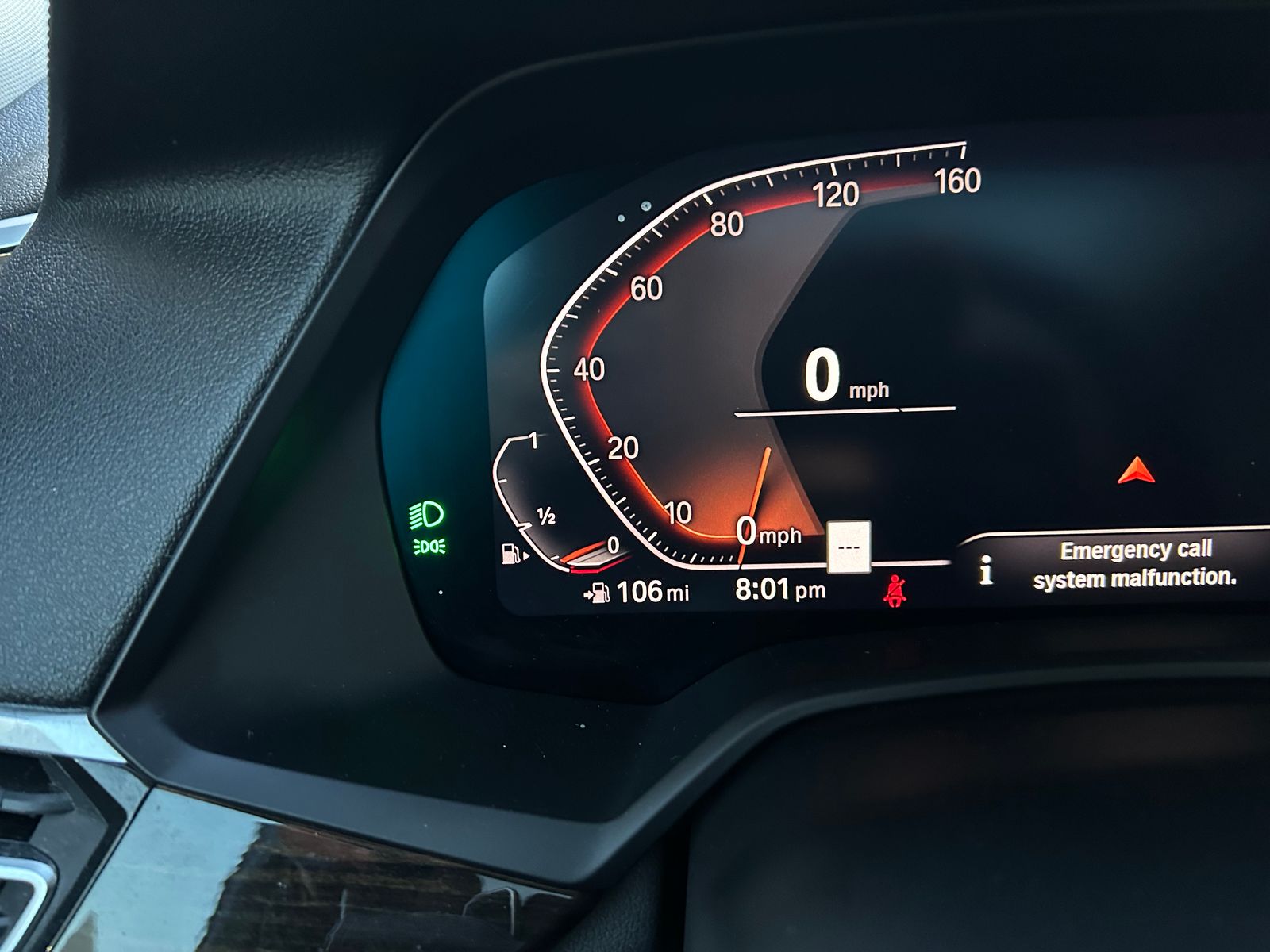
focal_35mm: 26
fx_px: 954
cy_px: 476
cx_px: 635
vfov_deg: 53.1
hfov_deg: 67.3
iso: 640
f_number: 1.5
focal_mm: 5.7
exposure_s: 1/25
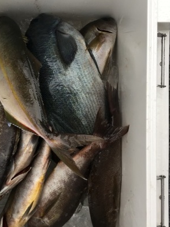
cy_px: 116
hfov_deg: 38.6
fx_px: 242
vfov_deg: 50.1
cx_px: 74
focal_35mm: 37
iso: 40
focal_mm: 4.15
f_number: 2.2
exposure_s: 1/120
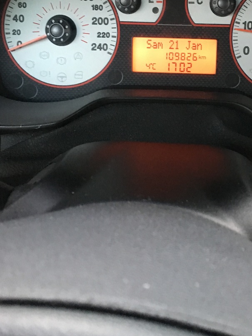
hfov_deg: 31.0
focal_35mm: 46
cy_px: 100
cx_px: 187
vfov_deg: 40.5
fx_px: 447
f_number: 2.2
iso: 320
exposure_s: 1/17
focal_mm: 4.15
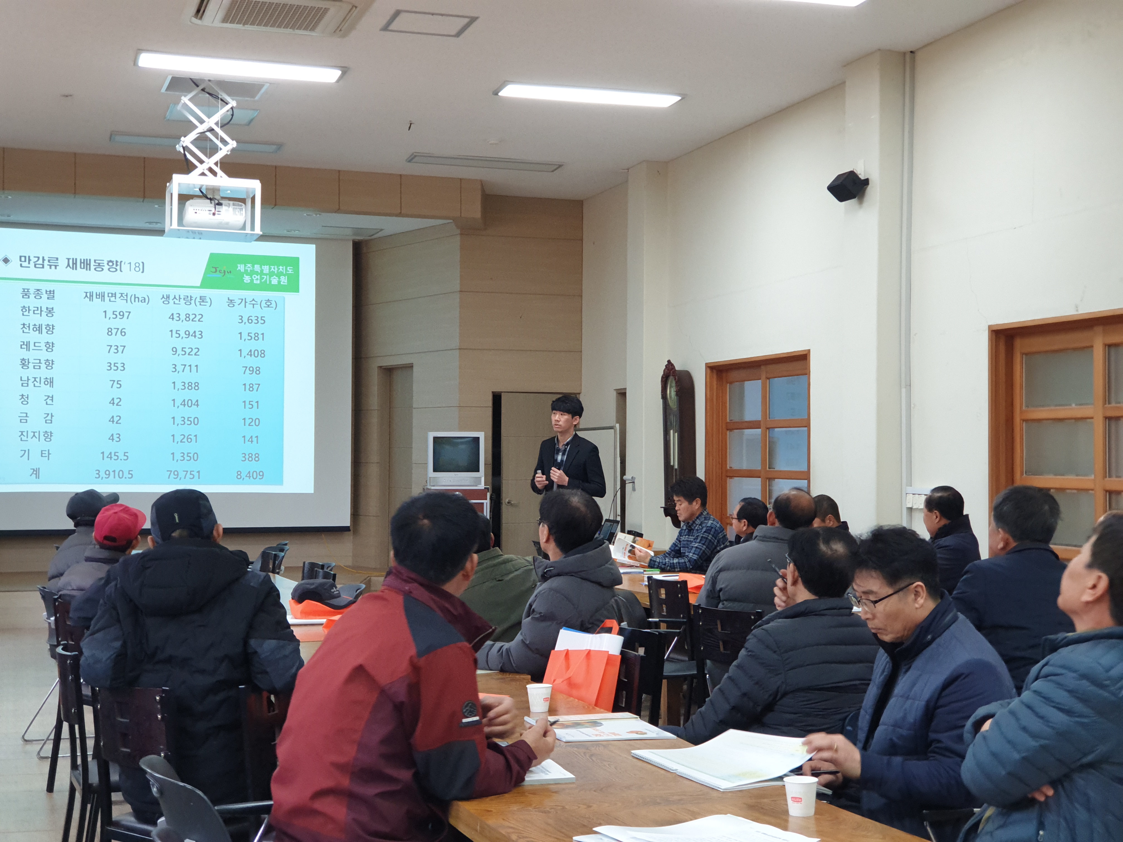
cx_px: 562
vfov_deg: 28.0
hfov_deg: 36.8
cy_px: 421
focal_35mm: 52
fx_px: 1687
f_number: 2.4
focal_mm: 6
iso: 125
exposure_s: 1/30
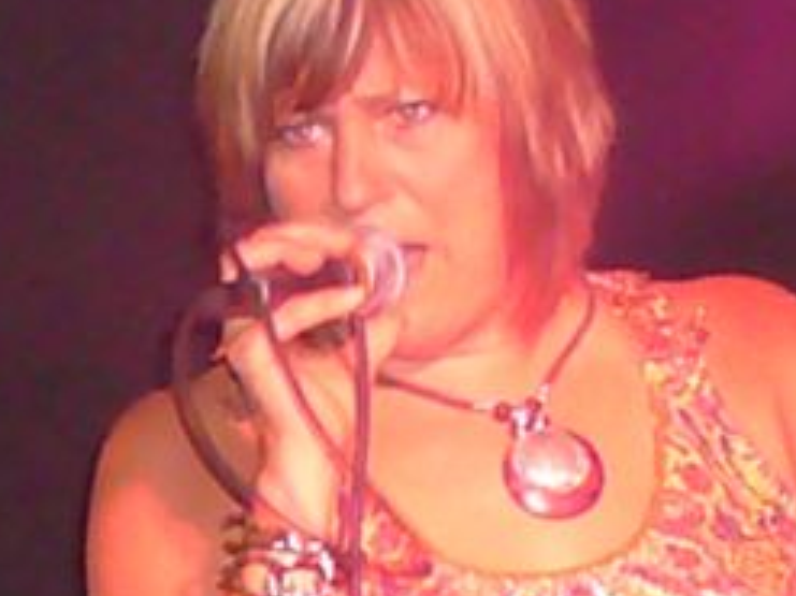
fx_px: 6665
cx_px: 500
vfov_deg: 5.1
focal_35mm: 290
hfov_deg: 6.8
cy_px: 280
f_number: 3.9
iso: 1600
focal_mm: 16.6
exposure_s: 1/25
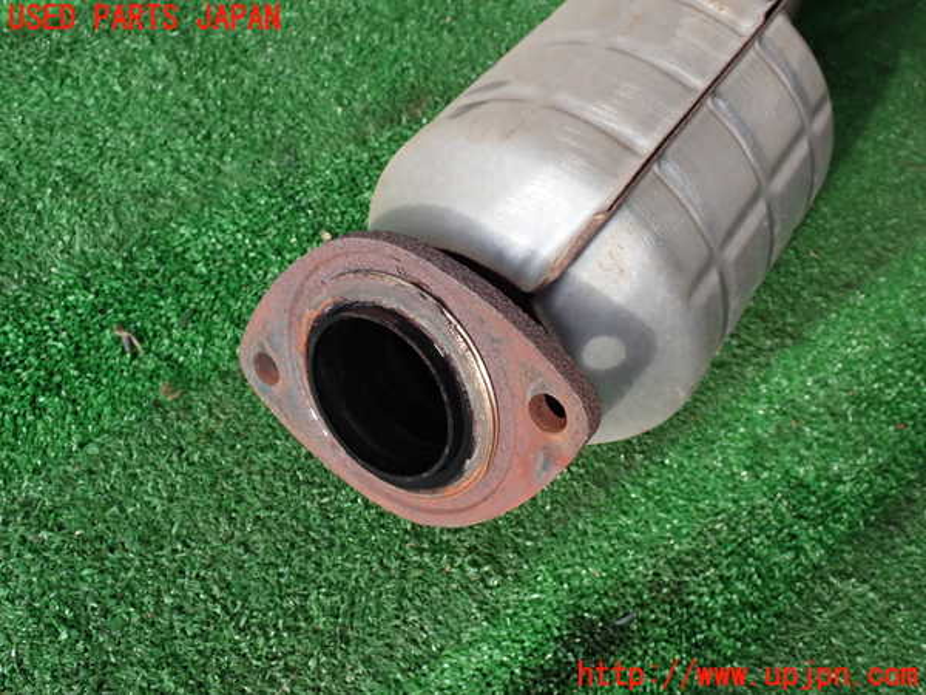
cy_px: 348
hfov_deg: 45.8
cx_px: 463
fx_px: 1097
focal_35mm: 41
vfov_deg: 35.1
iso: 100
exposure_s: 1/160
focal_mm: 7.31
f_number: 4
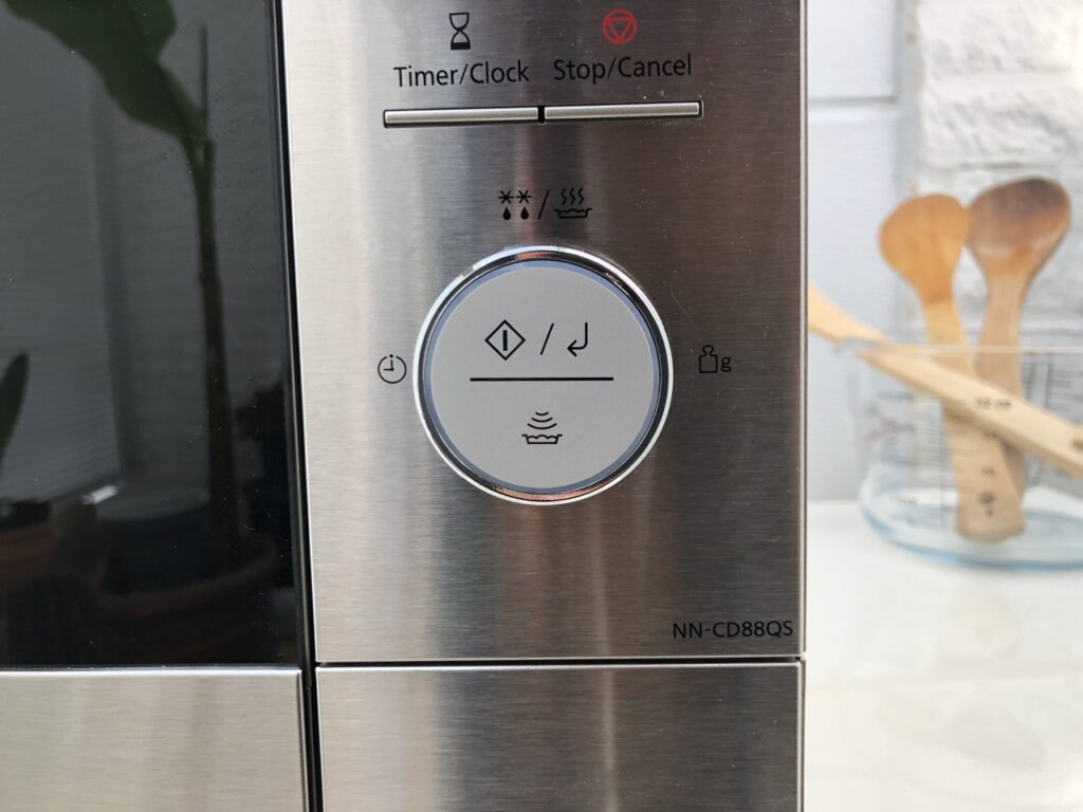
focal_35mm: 28
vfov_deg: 49.7
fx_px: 876
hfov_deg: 63.4
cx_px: 542
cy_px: 406
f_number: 1.8
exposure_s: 1/279
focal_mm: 4
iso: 20
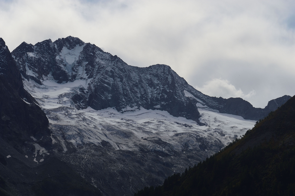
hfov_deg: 24.6
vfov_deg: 16.5
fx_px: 675
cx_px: 148
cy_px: 98
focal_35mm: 82
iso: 200
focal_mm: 55
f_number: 18
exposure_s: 1/200
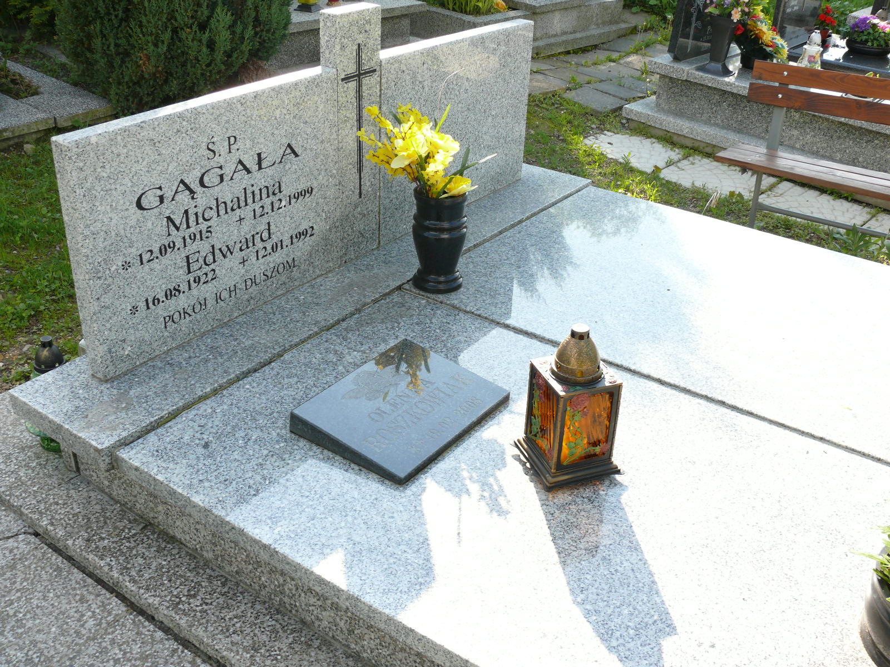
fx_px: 900
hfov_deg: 52.6
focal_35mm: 35
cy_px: 334
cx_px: 445
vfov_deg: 40.7
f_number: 4
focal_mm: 7.4
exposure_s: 1/200
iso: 100
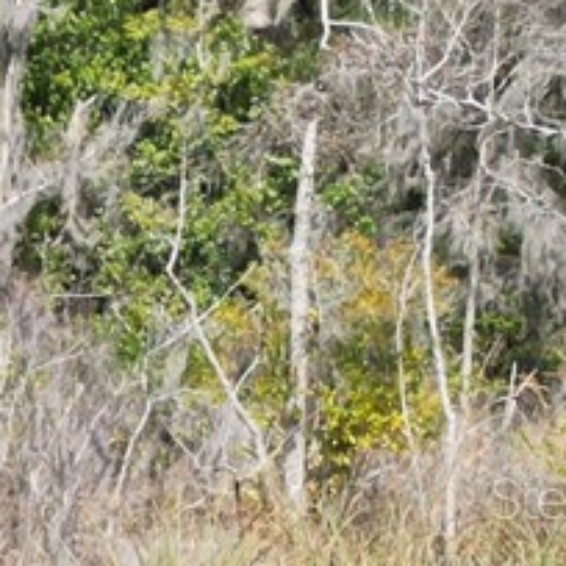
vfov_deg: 10.5
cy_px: 497
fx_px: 3071
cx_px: -1468
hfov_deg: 8.0
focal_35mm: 166
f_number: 1.7
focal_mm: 6.72
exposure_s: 1/2500
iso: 160
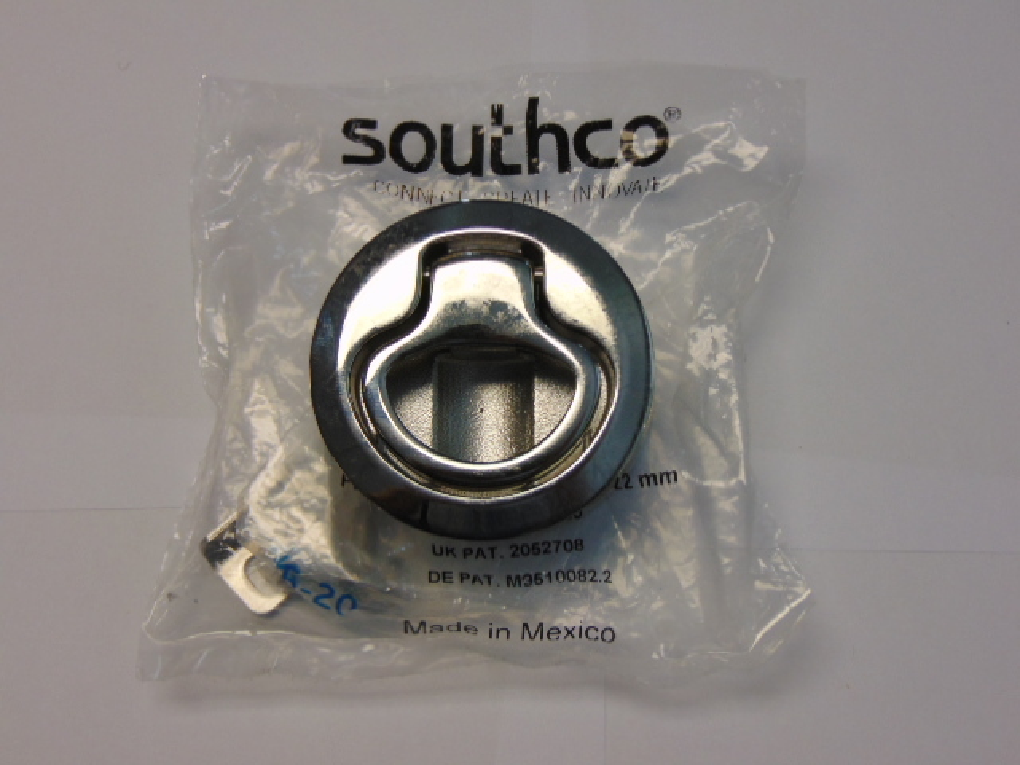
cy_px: 382
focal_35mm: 50
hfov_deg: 38.2
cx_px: 510
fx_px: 1473
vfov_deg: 29.1
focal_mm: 9
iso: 80
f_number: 3.5
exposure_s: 1/60
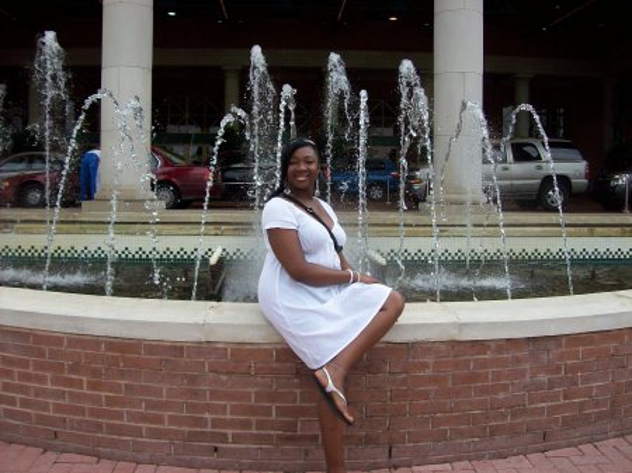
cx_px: 316
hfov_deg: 51.4
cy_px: 236
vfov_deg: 39.6
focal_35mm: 36
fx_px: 657
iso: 80
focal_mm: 6
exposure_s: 1/613
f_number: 2.7
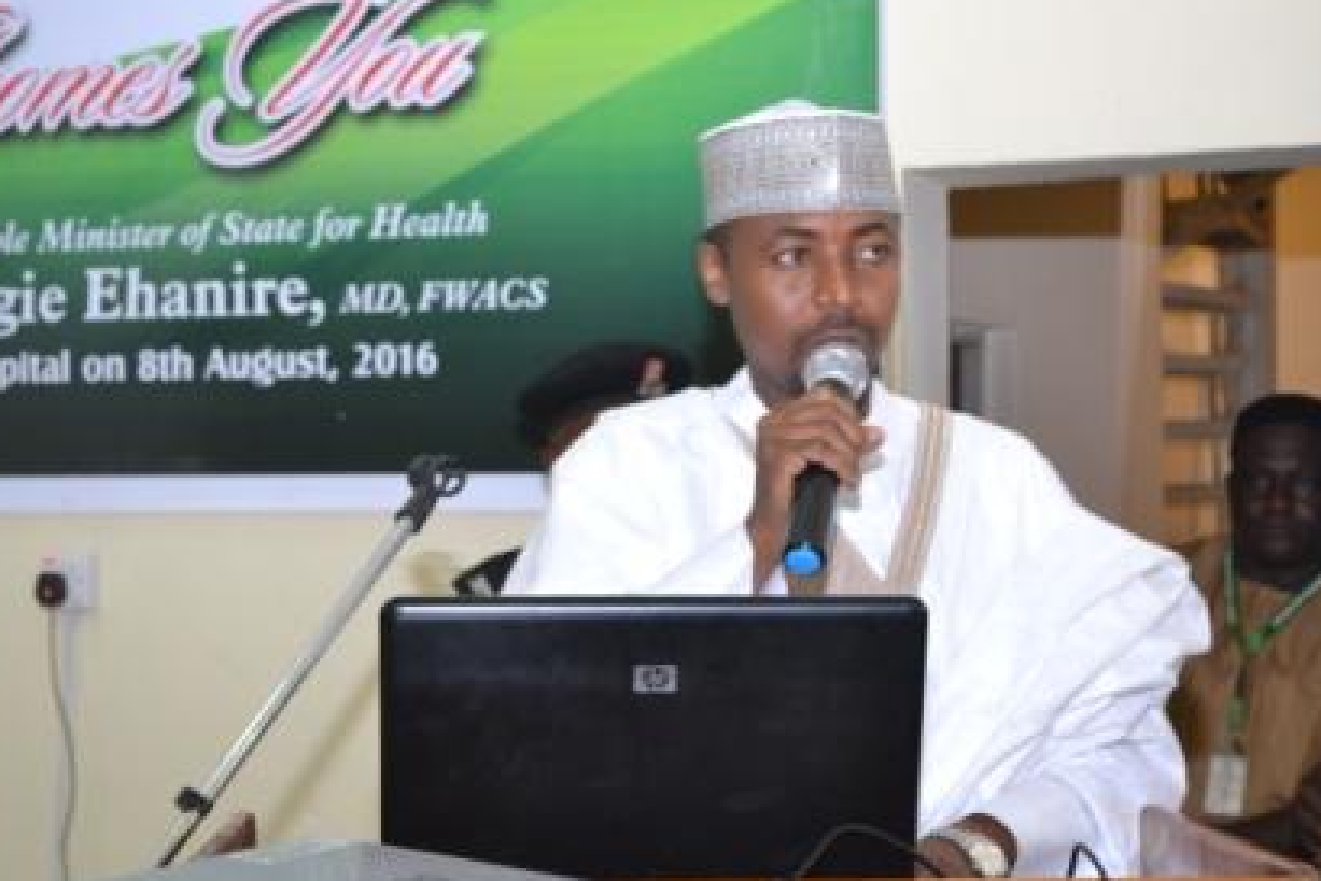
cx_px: 630
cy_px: 444
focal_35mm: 69
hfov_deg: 29.2
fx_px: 2533
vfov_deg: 19.7
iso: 800
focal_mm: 42
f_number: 5.3
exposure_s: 1/15
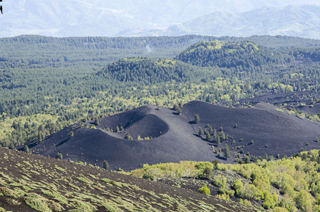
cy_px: 134
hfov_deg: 15.1
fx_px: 1207
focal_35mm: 136
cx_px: 170
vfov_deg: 10.0
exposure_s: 1/100
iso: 100
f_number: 10
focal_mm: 70
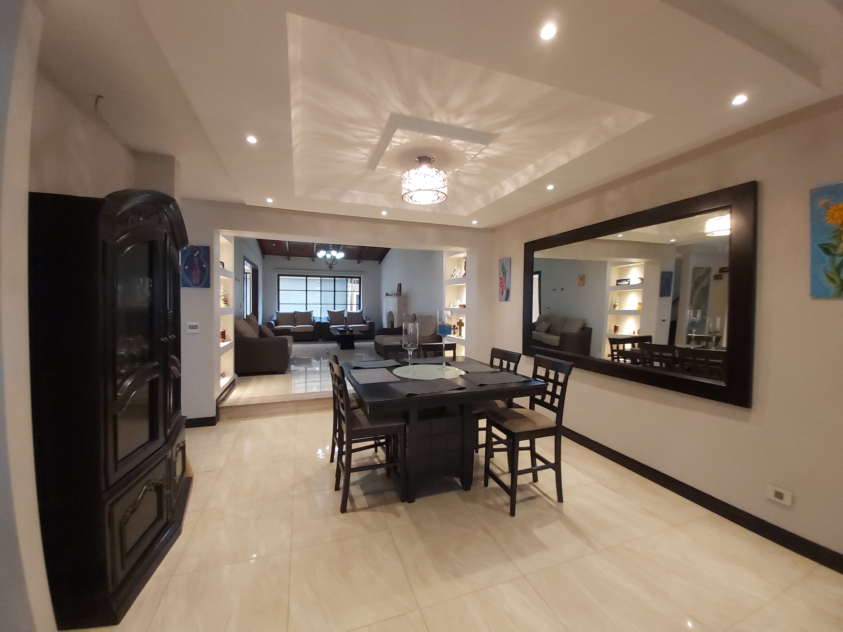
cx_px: 422
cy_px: 316
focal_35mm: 12
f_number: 2.2
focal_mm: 1.42
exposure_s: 1/40
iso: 160
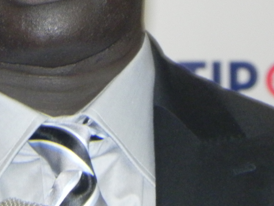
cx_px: 92
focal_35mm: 506
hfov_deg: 3.9
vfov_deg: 2.9
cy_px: -71
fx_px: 4005
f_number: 4.5
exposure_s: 1/30
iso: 496
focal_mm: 32.7
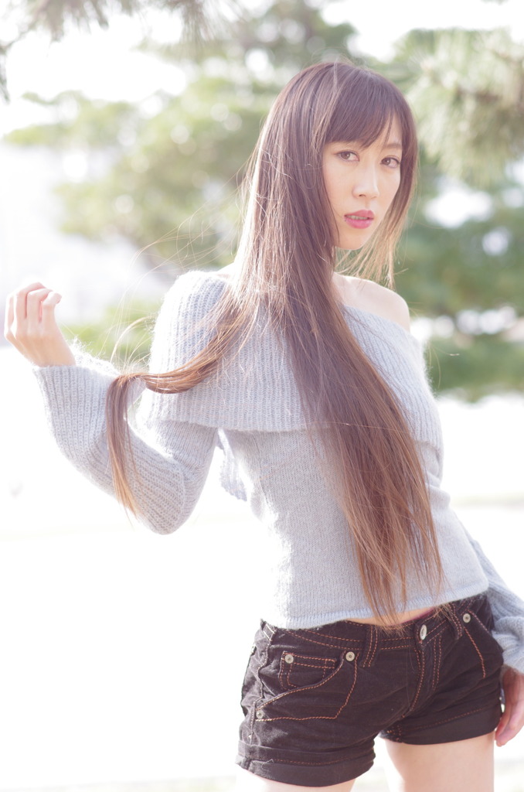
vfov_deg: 16.2
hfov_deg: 10.7
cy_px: 396
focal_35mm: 127
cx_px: 262
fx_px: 2786
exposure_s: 1/320
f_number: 2.8
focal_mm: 85
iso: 400
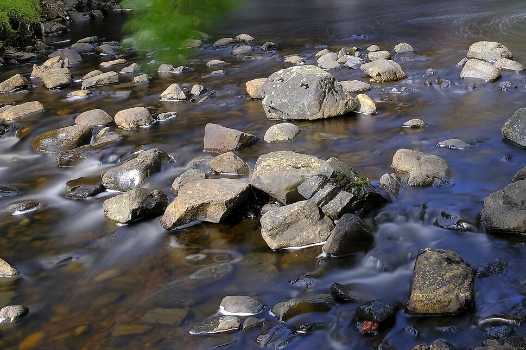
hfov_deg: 34.8
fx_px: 760
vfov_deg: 24.9
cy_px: 10
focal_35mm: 52
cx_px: 522
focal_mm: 14
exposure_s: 10
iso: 200
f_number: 10
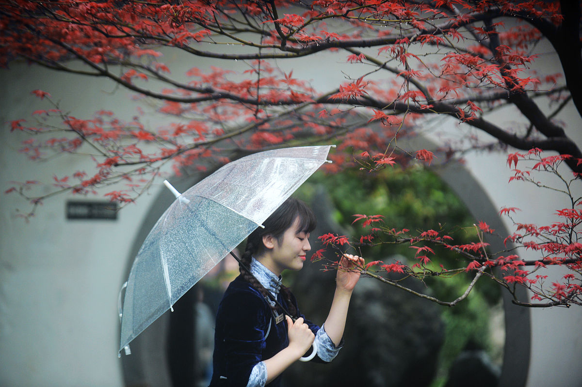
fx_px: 2909
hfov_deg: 11.4
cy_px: 194
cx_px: 291
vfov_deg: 7.6
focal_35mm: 180
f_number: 2.8
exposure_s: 1/500
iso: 640
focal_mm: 180
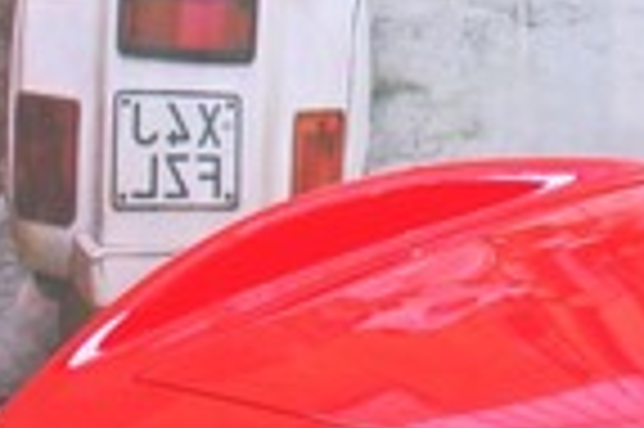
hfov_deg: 12.5
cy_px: 518
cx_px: 1144
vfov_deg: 9.0
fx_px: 2698
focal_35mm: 151
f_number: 2.8
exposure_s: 1/160
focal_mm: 13.25
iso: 200
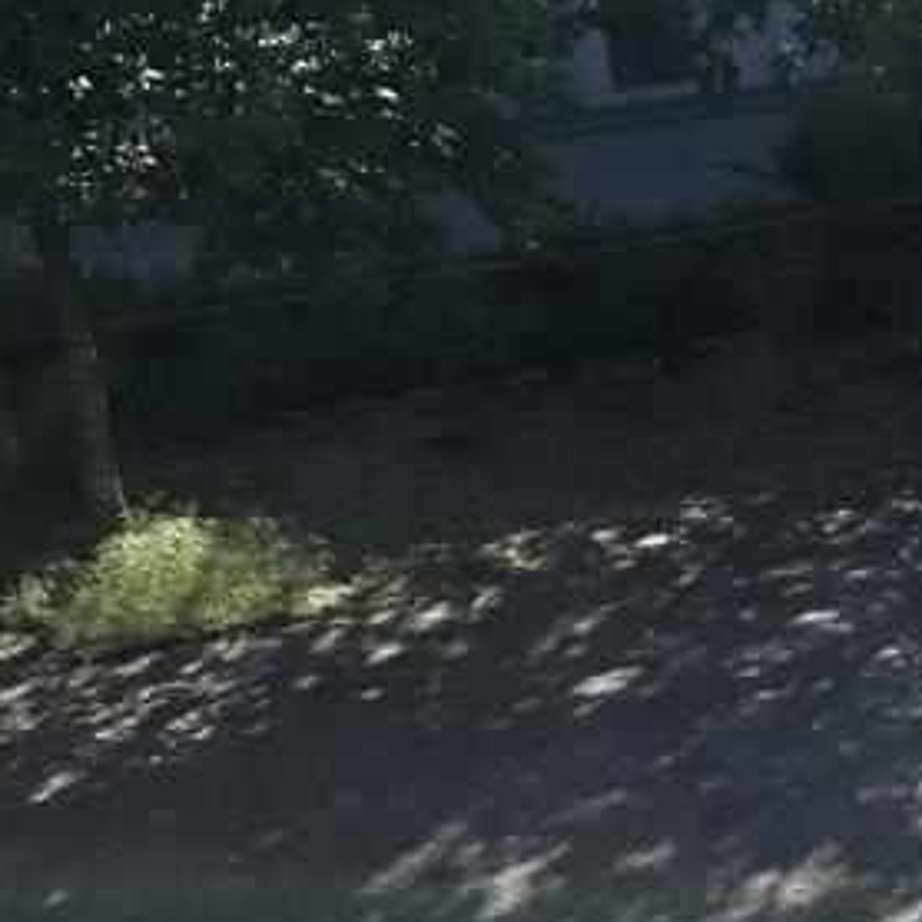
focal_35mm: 114
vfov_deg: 15.2
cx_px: 2086
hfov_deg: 12.5
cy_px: 730
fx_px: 3435
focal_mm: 3.99
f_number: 1.8
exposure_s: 1/1066
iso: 20
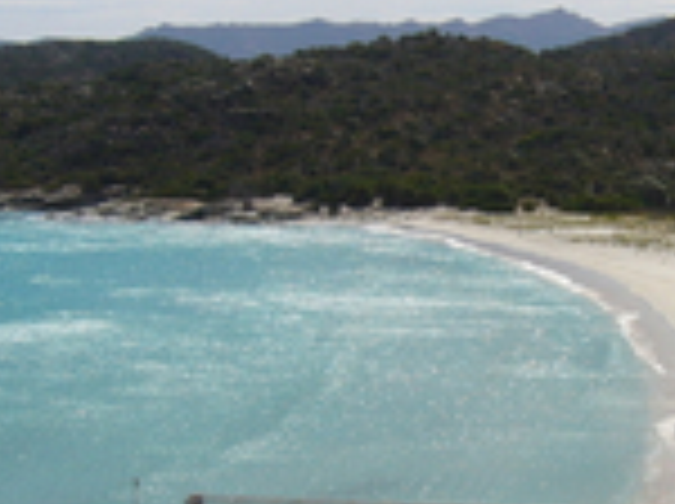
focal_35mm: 103
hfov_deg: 18.7
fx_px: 2005
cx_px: 644
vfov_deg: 14.3
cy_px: 266
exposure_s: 1/640
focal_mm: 5.8
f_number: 5.6
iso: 80
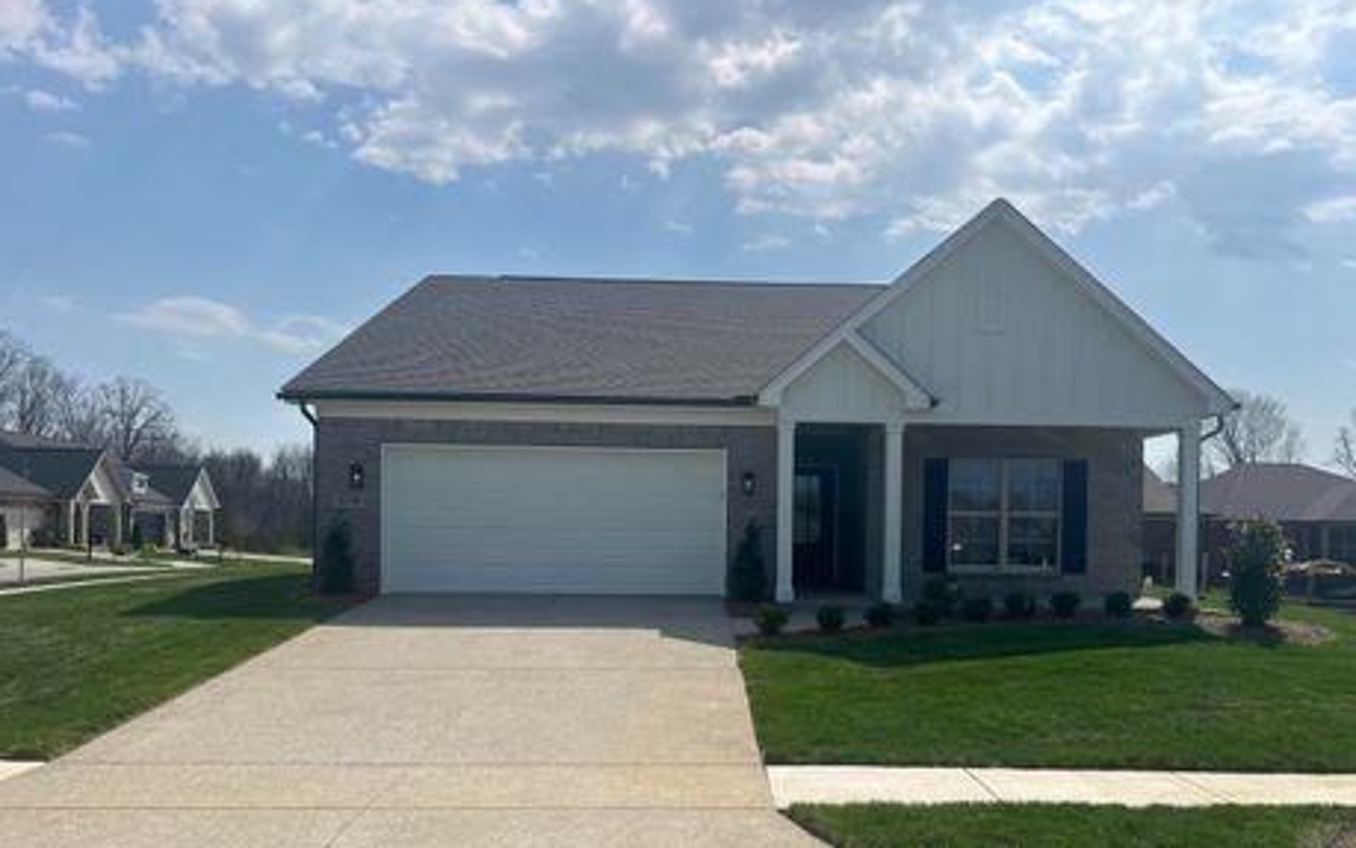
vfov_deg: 41.5
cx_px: 727
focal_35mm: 30
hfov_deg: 62.8
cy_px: 539
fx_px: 1109
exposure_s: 1/8696
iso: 50
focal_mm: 5.7
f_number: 1.5
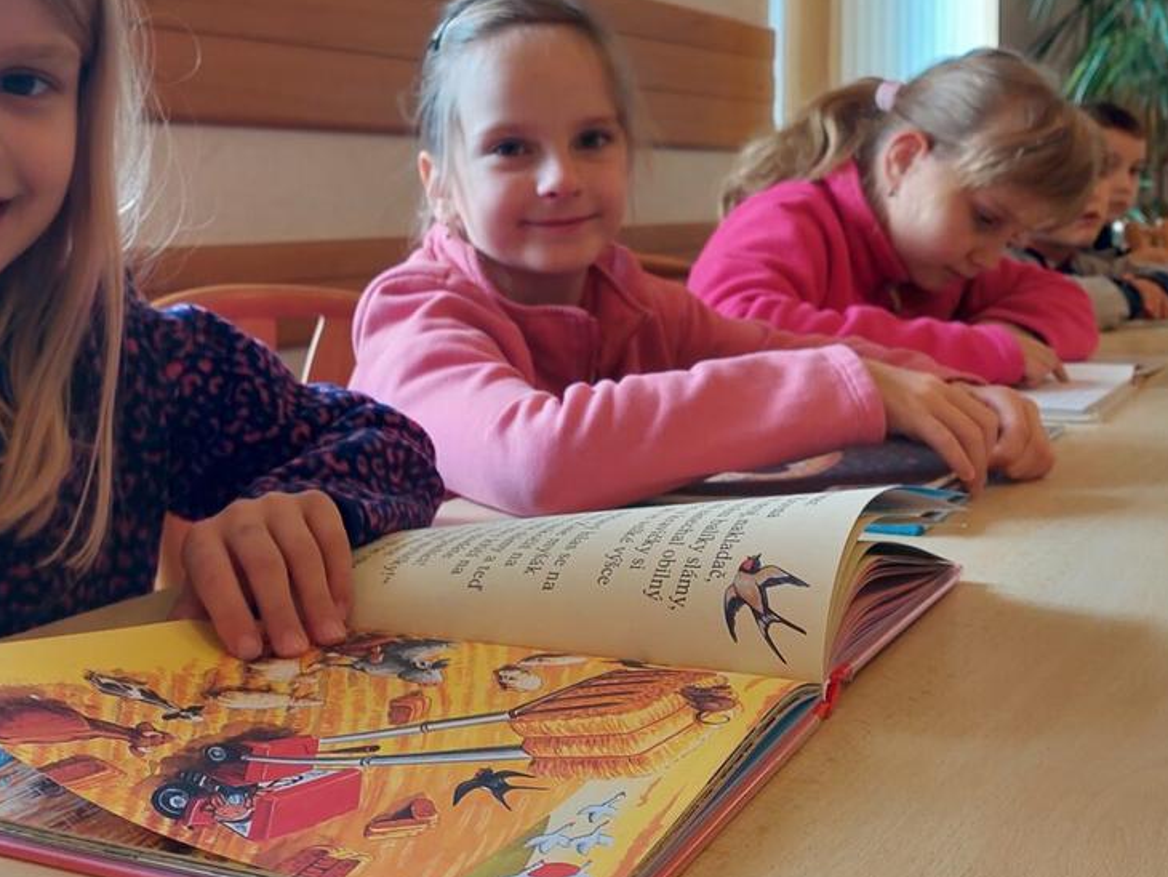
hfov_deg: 42.9
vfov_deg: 32.3
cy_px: 232
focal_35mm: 44
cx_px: 597
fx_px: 1485
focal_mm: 5.23
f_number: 1.8
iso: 64
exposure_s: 1/50
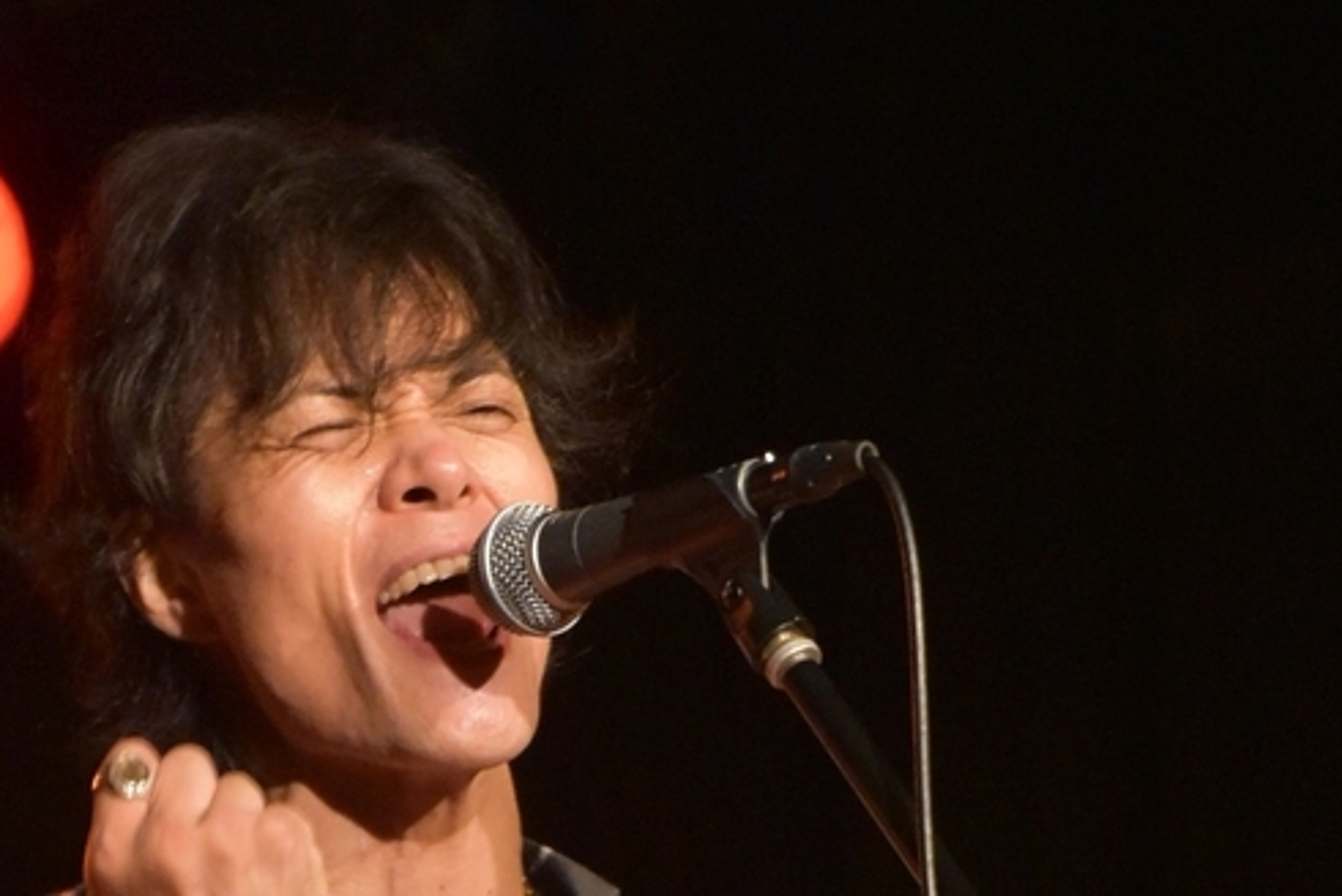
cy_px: 1573
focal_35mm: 286
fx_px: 10667
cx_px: 454
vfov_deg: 4.8
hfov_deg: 7.2
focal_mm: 78
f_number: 5.3
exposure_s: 1/60
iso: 3600
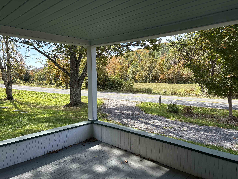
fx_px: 179
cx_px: 119
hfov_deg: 67.3
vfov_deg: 53.1
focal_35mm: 26
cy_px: 90
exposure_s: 1/1099
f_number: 1.6
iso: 64
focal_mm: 5.96
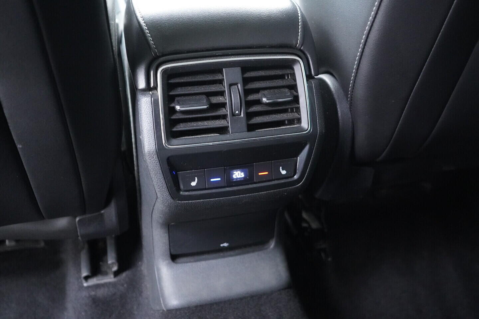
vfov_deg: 36.9
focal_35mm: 36
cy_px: 160
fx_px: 479
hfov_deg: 53.1
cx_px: 240
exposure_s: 1/40
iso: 5000
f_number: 2.8
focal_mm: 24
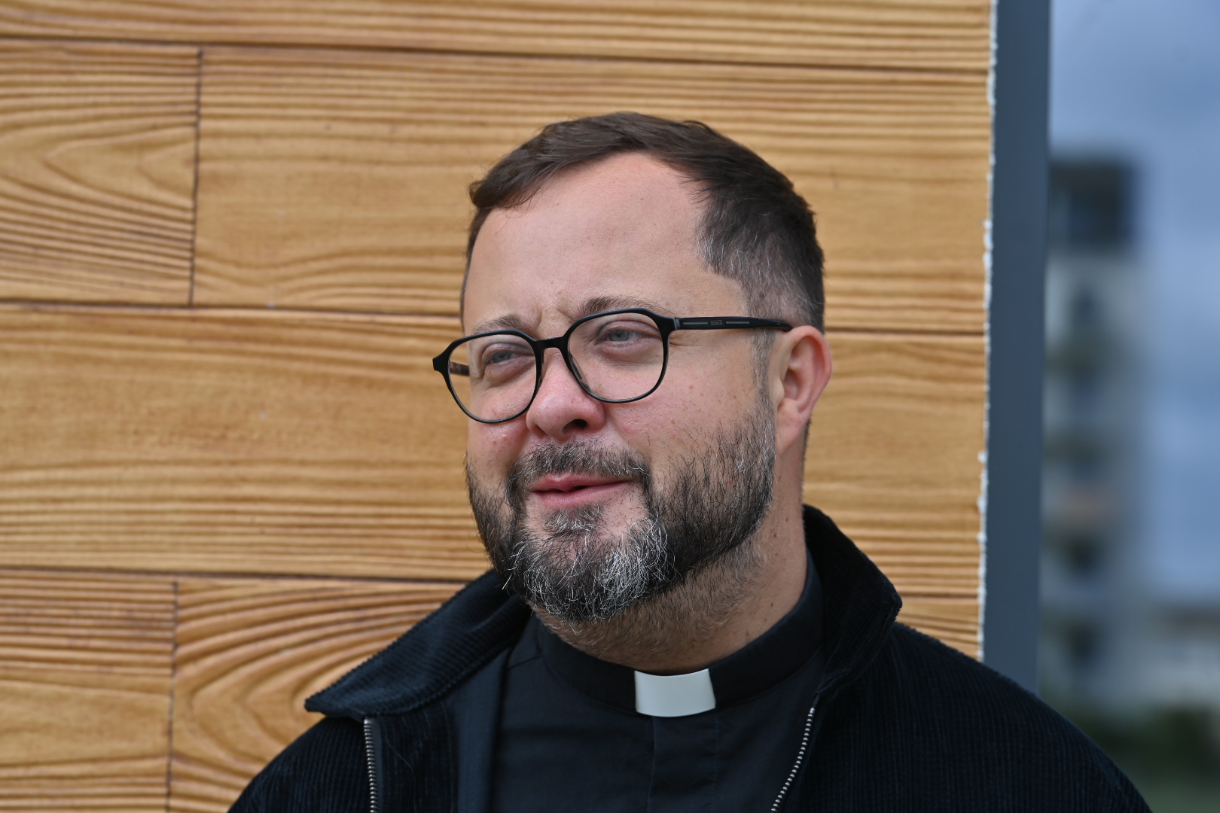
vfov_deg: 13.0
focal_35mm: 105
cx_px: 610
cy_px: 406
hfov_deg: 19.5
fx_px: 3558
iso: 100
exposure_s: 1/400
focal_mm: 105
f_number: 5
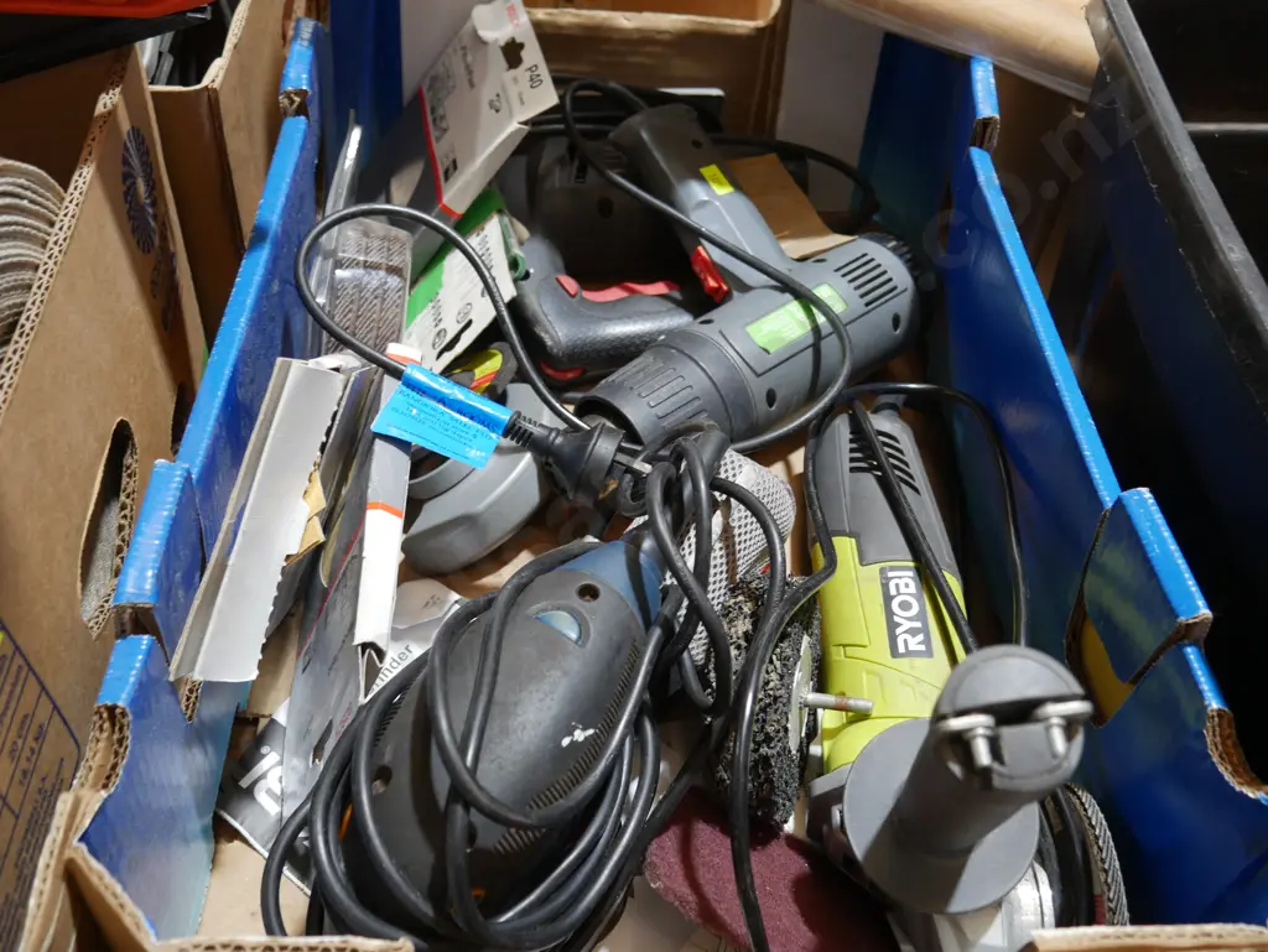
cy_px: 476
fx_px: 1246
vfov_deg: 41.8
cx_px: 634
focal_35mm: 34
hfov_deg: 53.9
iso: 400
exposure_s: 1/60
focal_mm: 17
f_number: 4
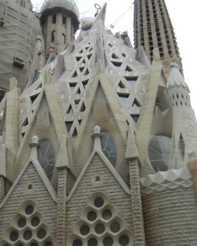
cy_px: 147
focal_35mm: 47
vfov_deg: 39.4
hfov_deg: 32.1
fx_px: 342
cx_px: 95
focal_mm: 5.4
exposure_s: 1/595
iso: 160
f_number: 3.5
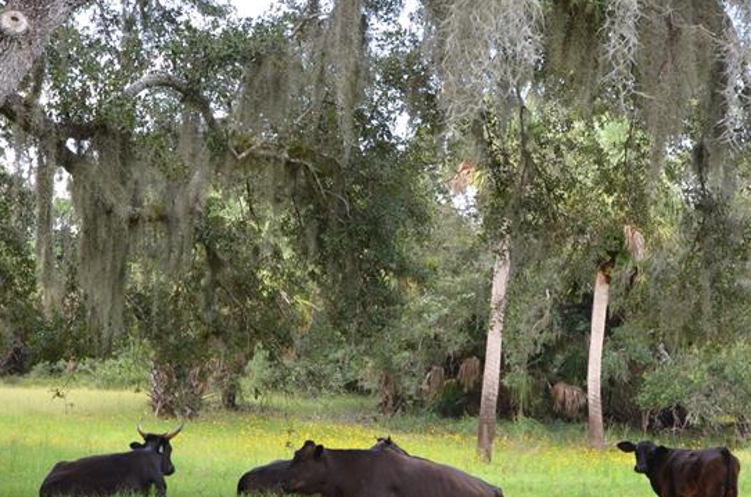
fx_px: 1416
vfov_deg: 19.7
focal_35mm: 68
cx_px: 367
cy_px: 419
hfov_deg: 29.7
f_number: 5.6
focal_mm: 24
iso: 250
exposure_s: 1/125
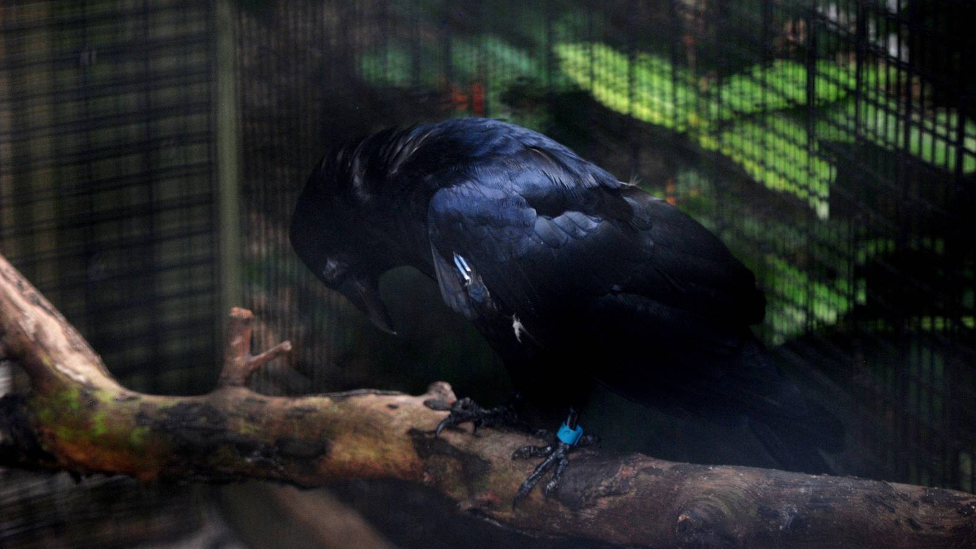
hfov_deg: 15.8
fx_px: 3519
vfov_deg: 8.9
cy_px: 249
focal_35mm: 136
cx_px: 487
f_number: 4
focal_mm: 86
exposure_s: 1/160
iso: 400
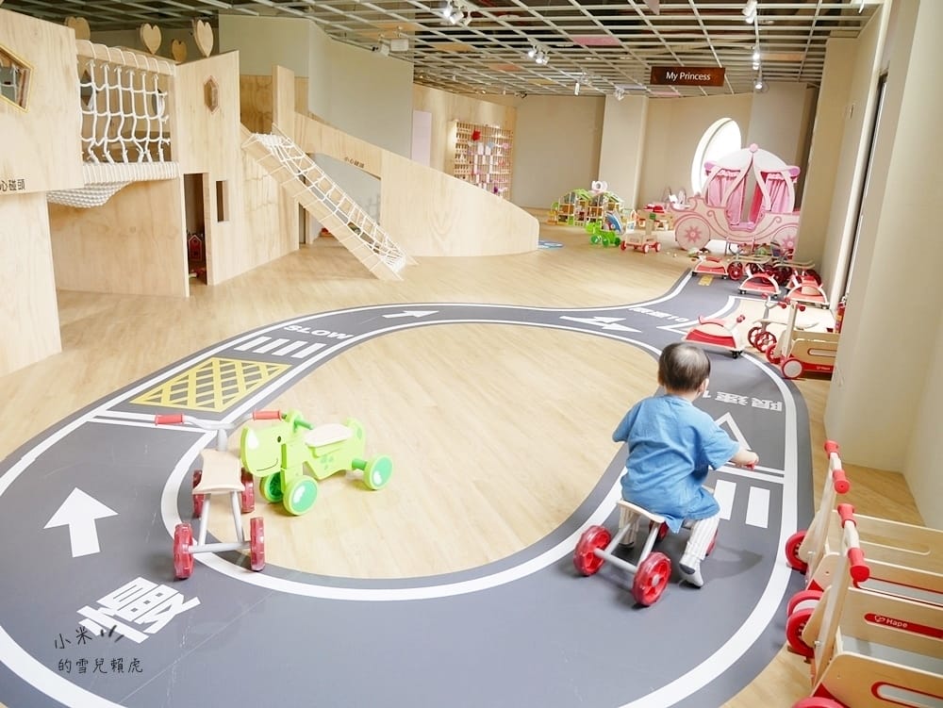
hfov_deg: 71.6
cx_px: 472
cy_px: 354
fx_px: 654
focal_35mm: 24
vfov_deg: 56.9
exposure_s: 1/60
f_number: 3.5
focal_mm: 12
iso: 200
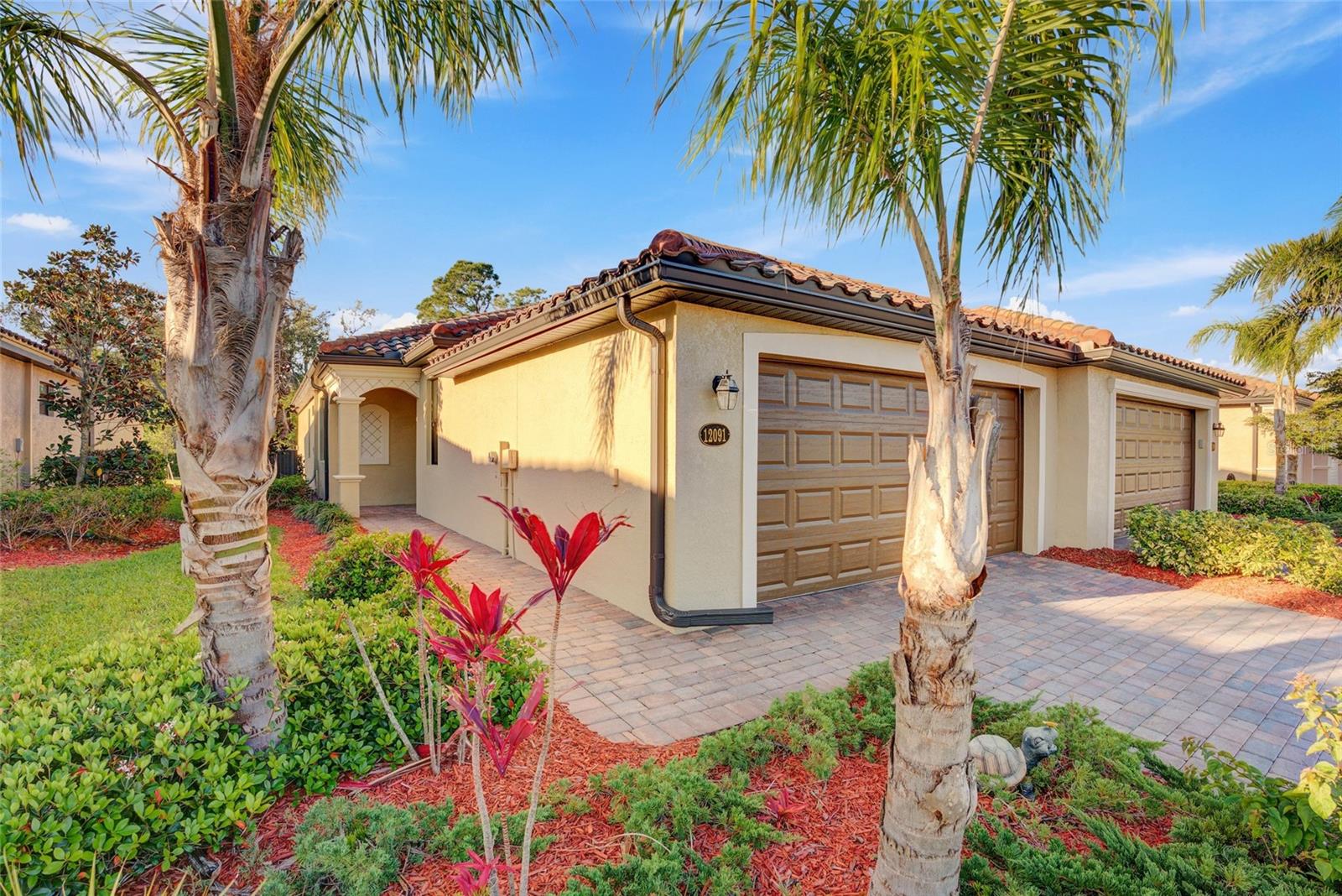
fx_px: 597
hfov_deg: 96.7
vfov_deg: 73.8
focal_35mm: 16
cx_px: 671
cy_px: 448
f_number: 8
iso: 400
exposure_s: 1/400
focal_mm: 16
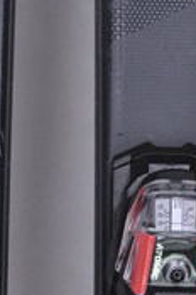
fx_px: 3323
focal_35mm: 405
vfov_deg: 5.1
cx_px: 57
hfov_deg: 3.4
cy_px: 12
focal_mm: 105
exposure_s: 1/125
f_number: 9.5
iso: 3200
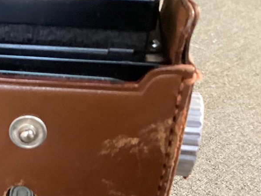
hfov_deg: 22.4
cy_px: 191
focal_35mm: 79
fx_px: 595
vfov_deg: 18.2
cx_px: -70
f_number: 2.4
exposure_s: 1/30
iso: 500
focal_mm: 3.3
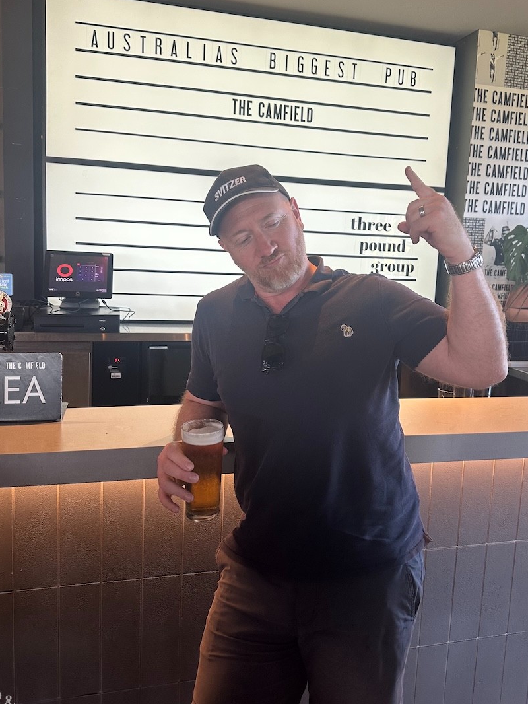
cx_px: 292
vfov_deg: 59.9
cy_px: 321
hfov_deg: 46.7
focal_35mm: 30
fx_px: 610
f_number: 1.78
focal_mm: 6.86
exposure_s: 1/100
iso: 125
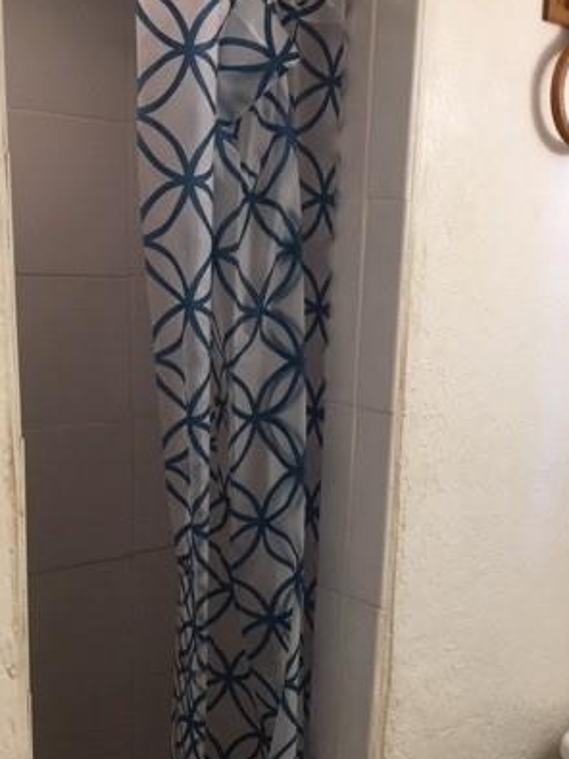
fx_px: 1031
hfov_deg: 30.5
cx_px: 411
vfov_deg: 40.1
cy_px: 480
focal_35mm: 47
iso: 32
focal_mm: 4.15
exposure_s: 1/30
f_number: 2.2
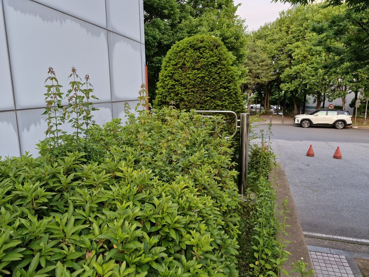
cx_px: 184
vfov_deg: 58.9
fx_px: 245
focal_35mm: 23
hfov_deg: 73.9
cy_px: 138
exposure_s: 1/120
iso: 400
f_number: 1.8
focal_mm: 5.54
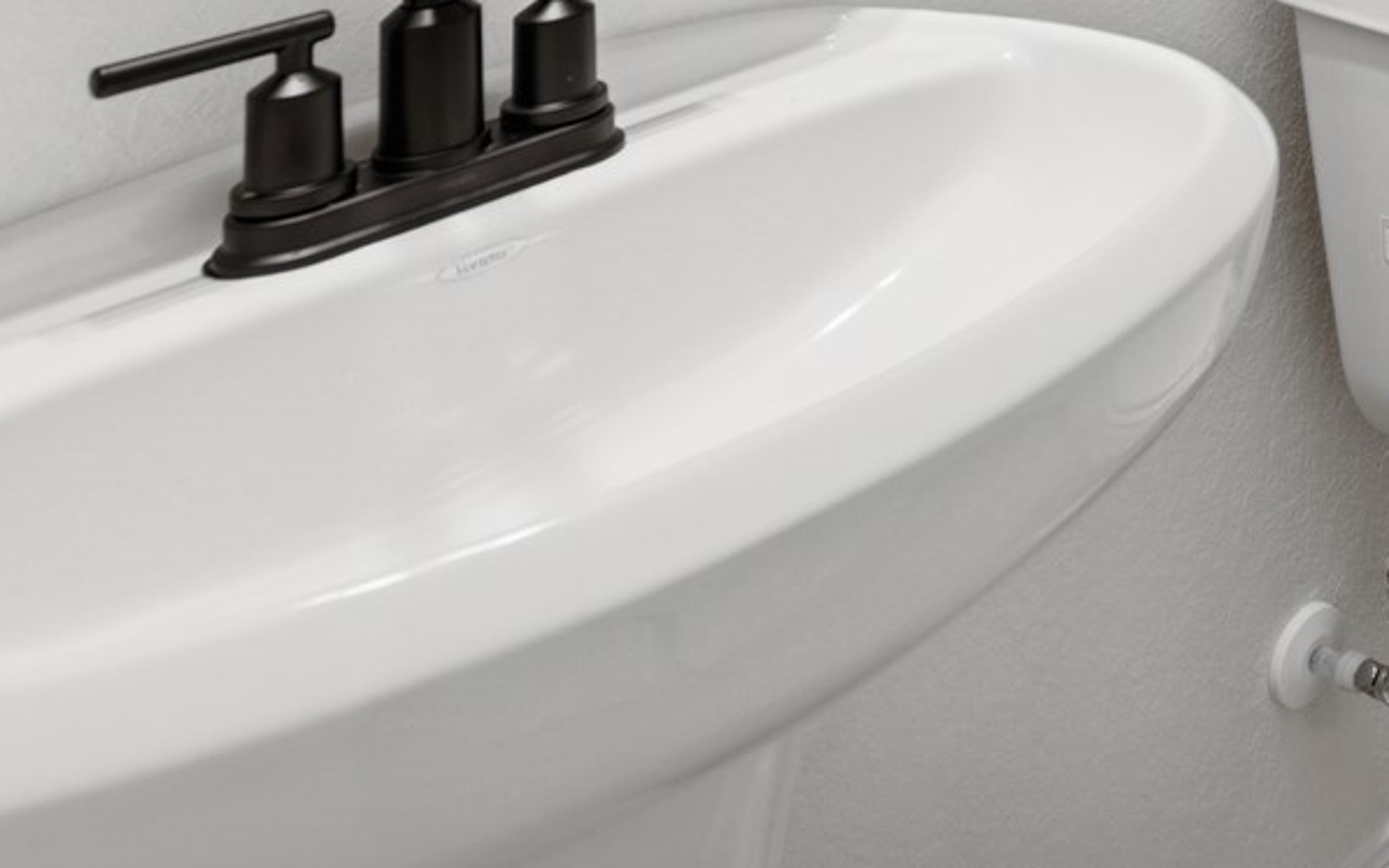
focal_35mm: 49
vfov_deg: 19.6
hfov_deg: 30.8
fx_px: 1855
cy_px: -690
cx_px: 1866
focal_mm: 14
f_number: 8
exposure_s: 1/8
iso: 100
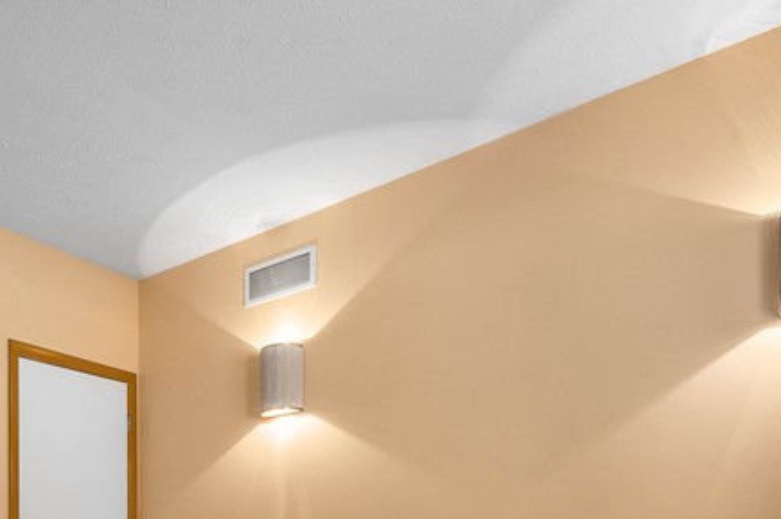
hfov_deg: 48.7
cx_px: 78
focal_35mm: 35
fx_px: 758
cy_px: 585
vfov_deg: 32.7
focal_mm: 14
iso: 200
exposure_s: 1/60
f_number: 9
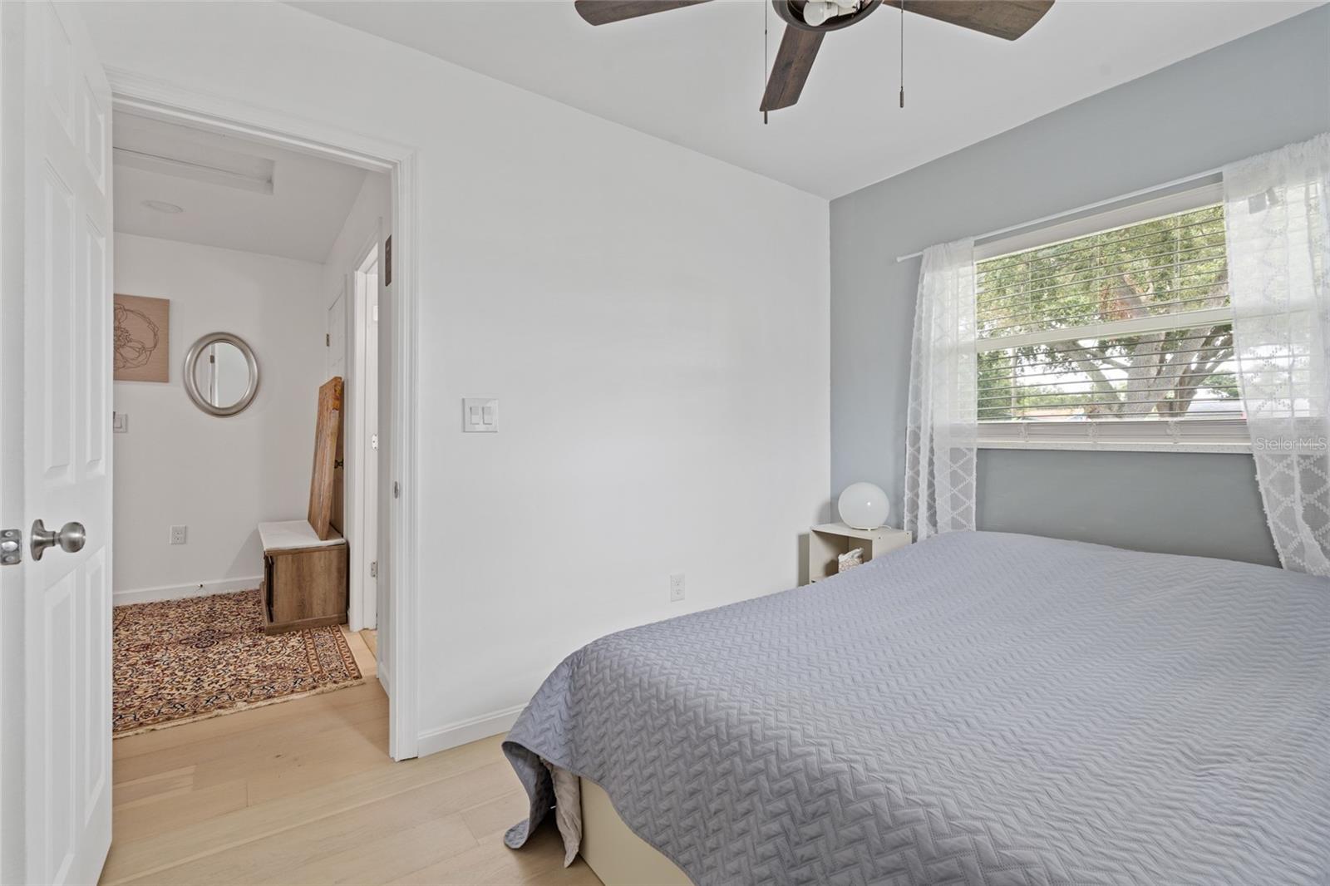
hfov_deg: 96.7
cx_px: 665
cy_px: 443
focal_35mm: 16
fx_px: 591
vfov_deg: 73.7
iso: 250
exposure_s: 1/3
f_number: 8
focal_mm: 16
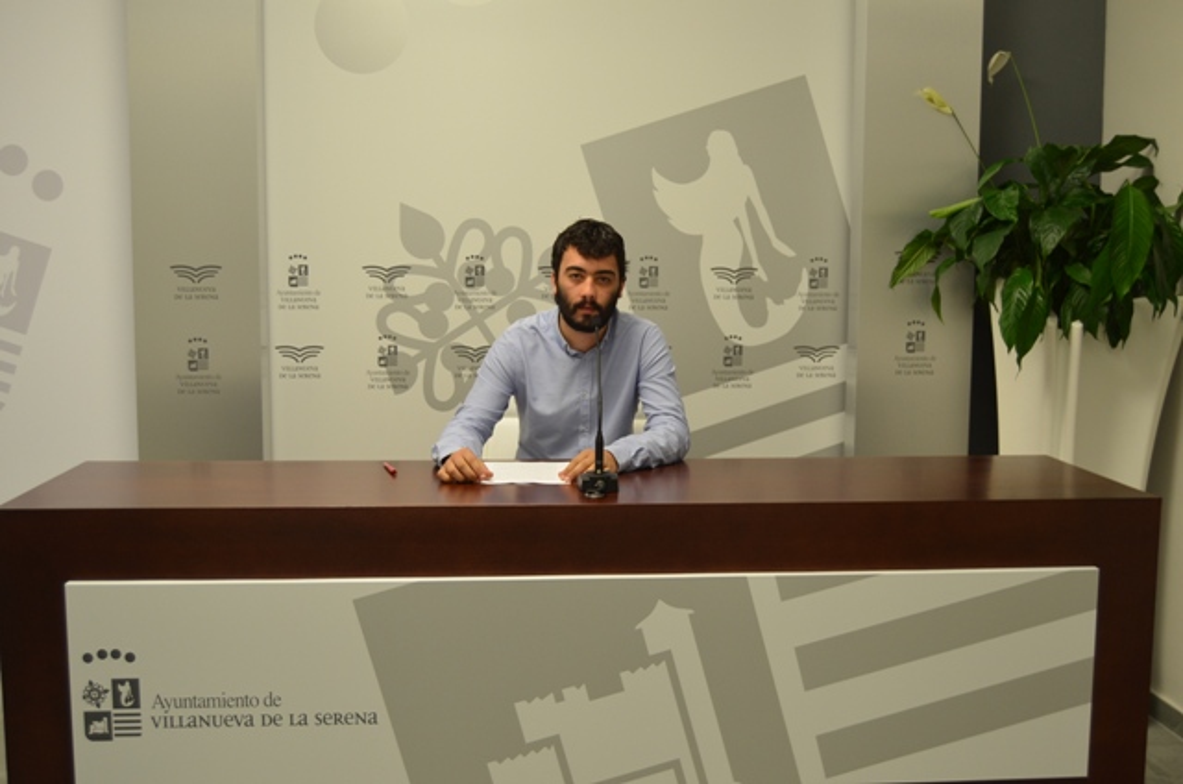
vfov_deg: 34.1
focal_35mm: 39
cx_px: 592
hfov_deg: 49.6
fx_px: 1279
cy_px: 392
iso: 400
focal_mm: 26
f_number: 4
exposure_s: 1/60
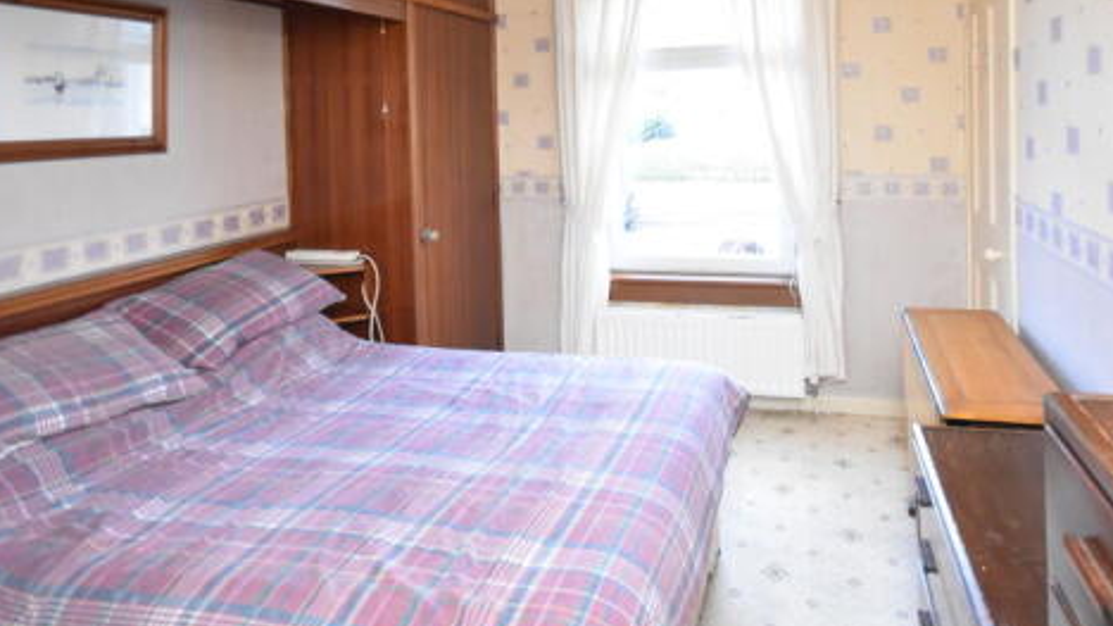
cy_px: 115
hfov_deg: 80.7
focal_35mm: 22
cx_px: 641
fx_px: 649
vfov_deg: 48.2
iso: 2500
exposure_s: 1/60
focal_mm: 10
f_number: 4
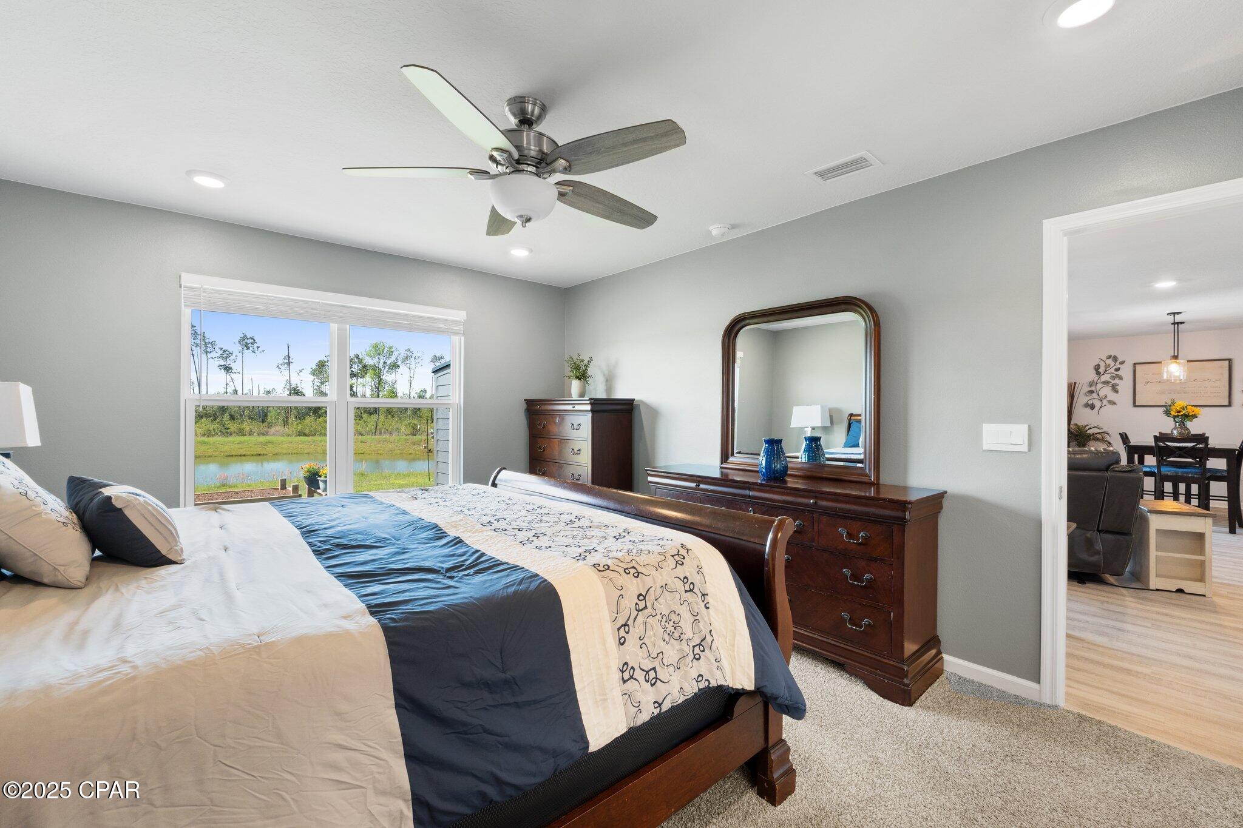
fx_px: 518
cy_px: 414
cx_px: 622
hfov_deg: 100.4
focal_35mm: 15
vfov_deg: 77.3
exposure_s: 1
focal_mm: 10
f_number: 8
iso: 320
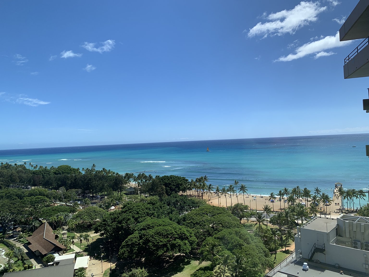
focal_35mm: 26
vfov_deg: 53.1
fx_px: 277
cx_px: 184
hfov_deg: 67.3
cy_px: 138
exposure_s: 1/1953
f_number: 1.8
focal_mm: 4.25
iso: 25
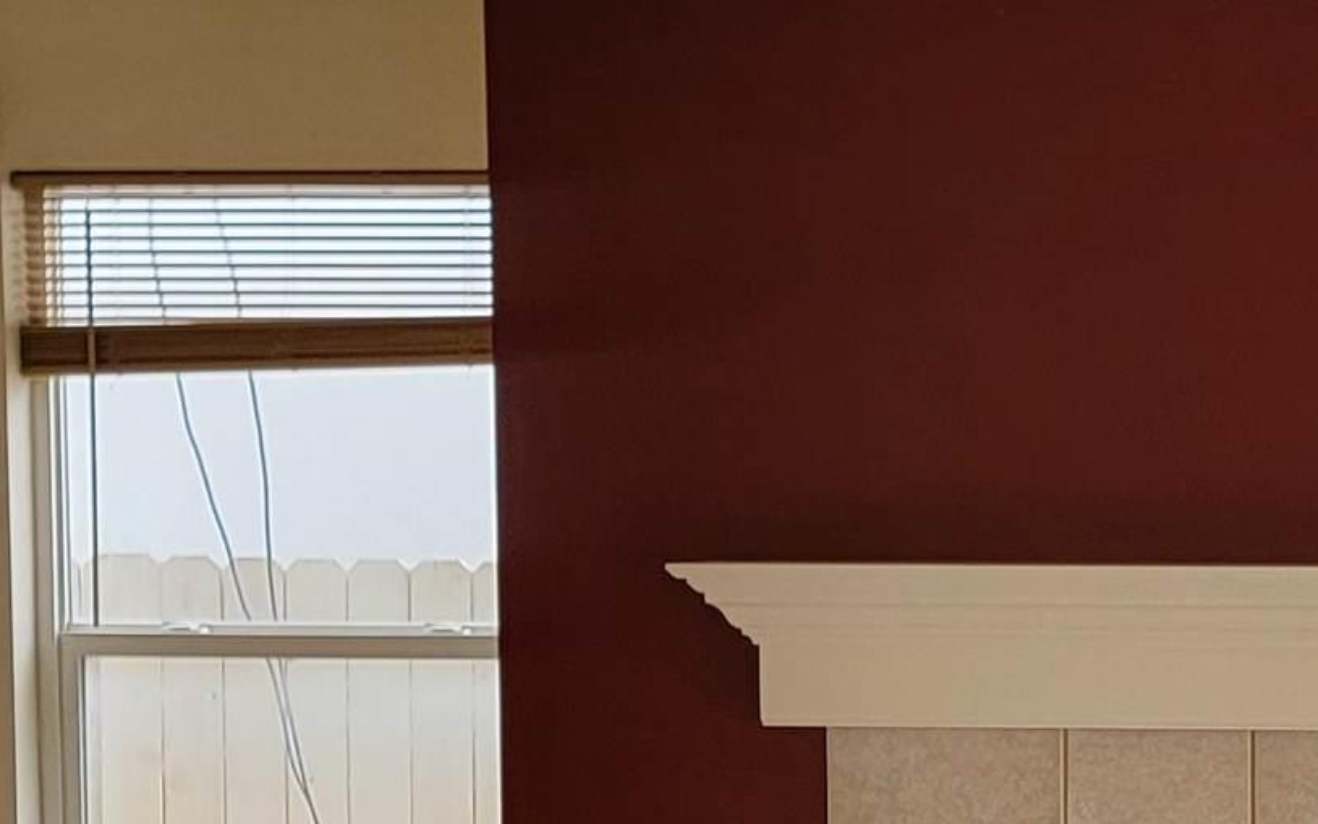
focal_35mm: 96
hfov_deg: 20.9
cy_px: 725
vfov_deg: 13.5
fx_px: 3449
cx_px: 1315
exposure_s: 1/120
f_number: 1.8
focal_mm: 6.7
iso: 160
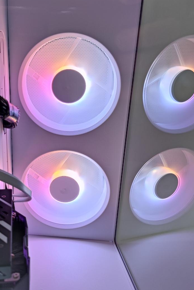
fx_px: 291
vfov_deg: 53.1
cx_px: 55
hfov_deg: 36.2
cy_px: 145
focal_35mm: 36
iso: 400
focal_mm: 6.78
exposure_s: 1/24
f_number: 1.85
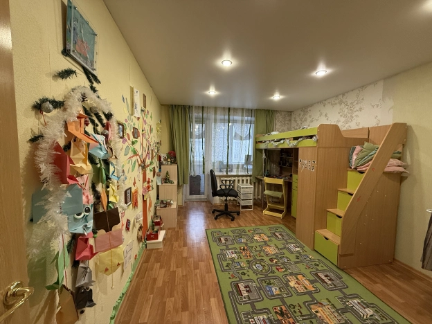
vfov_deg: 85.7
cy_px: 162
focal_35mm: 14
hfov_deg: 102.1
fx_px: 175
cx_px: 216
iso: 320
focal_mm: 2.22
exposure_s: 1/100
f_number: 2.2
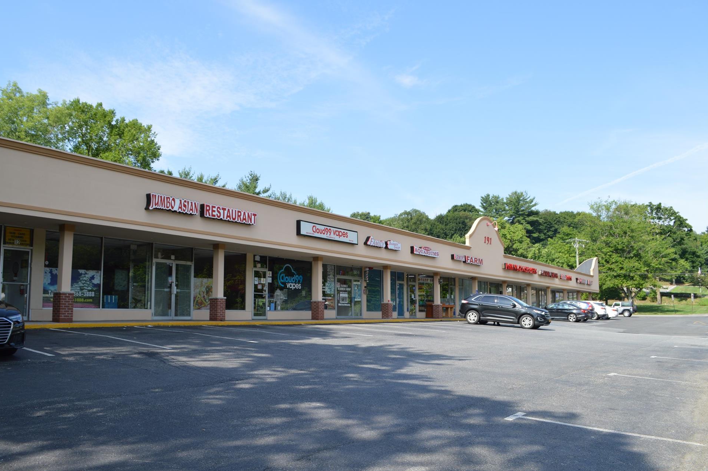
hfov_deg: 63.6
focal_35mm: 29
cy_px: 241
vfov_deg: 44.9
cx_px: 329
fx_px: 570
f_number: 6.3
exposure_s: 1/160
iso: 100
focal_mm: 18
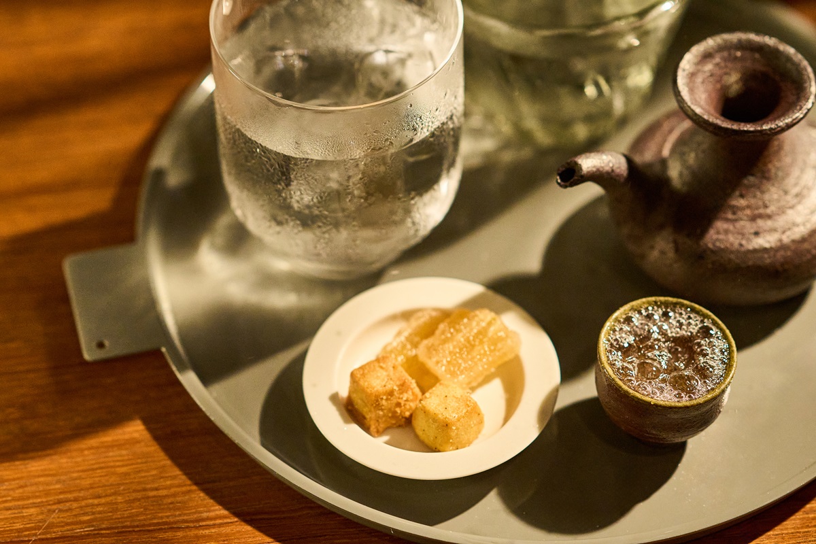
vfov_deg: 10.8
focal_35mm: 127
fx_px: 2878
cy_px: 272
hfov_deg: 16.1
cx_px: 408
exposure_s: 1/400
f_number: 2.2
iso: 3200
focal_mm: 85
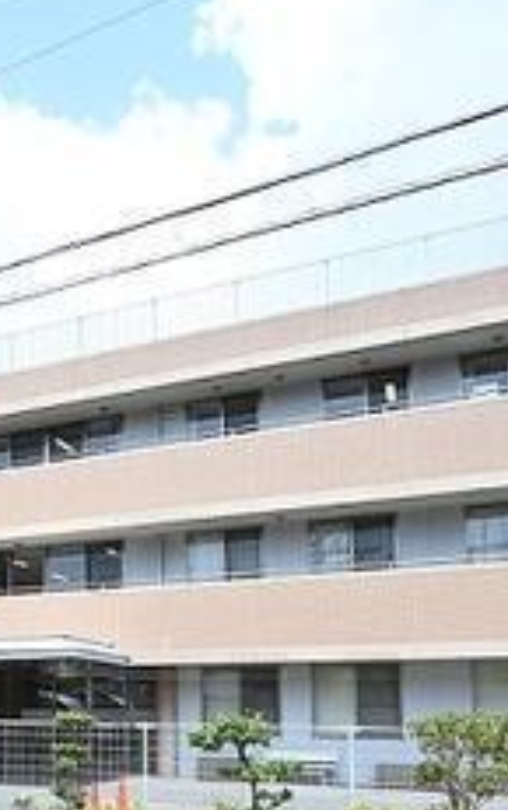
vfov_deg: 49.5
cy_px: 650
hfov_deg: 31.7
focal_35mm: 37
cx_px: -7
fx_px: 817
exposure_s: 1/200
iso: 200
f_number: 9
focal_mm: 14
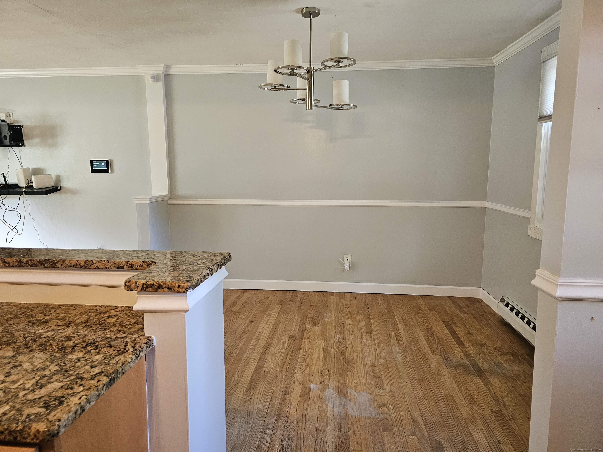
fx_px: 401
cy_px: 226
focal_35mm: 23
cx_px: 302
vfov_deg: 58.9
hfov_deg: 73.9
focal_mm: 6.3
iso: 640
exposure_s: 1/120
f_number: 1.7
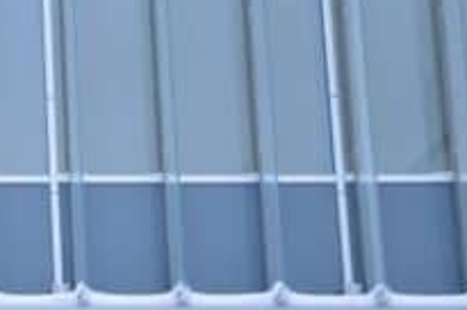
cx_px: -342
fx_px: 1891
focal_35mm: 146
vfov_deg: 9.3
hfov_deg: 12.9
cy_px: 313
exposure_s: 1/60
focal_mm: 26
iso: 640
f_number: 4
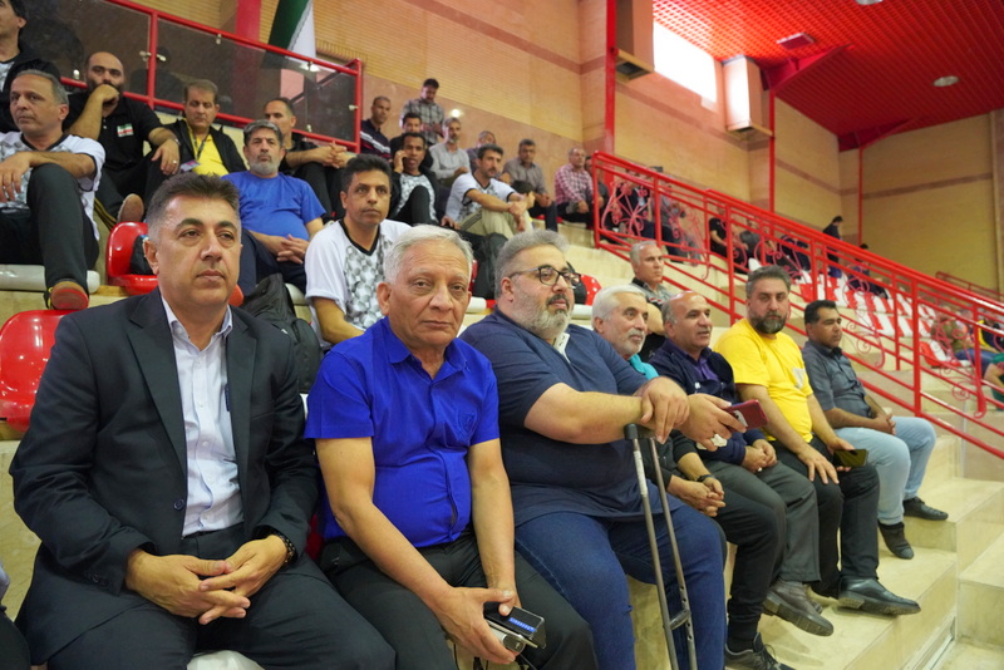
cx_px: 502
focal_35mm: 24
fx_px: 670
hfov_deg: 73.7
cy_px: 335
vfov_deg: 53.2
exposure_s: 1/160
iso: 5000
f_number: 4
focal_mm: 24
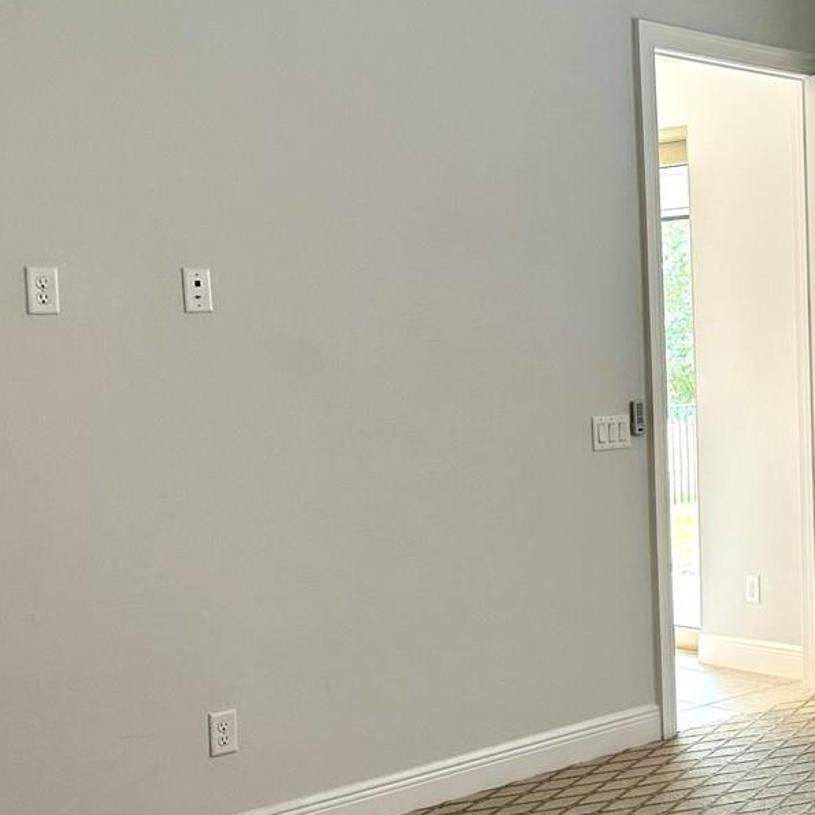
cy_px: 448
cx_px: 878
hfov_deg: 27.7
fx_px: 1518
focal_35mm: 57
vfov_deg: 30.0
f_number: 1.78
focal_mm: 6.86
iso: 125
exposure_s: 1/60
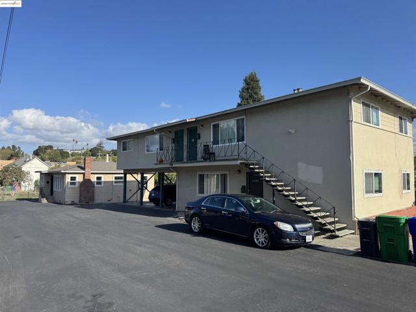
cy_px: 156
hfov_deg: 71.6
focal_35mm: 24
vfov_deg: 56.8
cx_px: 208
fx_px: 288
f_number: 1.78
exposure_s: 1/3597
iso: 80
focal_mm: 6.76
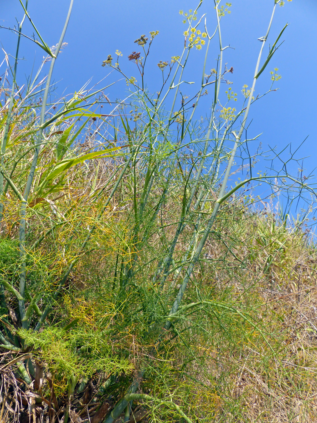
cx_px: 158
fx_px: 305
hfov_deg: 54.9
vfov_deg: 69.4
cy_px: 212
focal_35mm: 25
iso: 100
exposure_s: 1/500
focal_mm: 4.5
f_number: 4
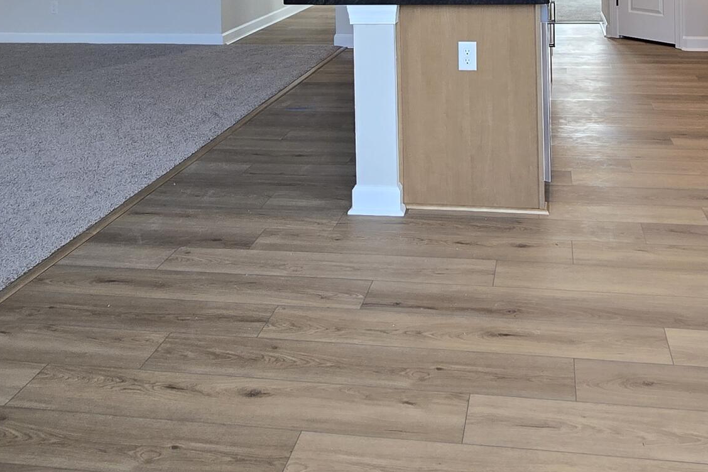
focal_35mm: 36
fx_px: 708
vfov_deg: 30.2
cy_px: -123
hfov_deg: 52.8
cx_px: 423
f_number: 2.2
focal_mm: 2.2
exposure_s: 1/60
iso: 50
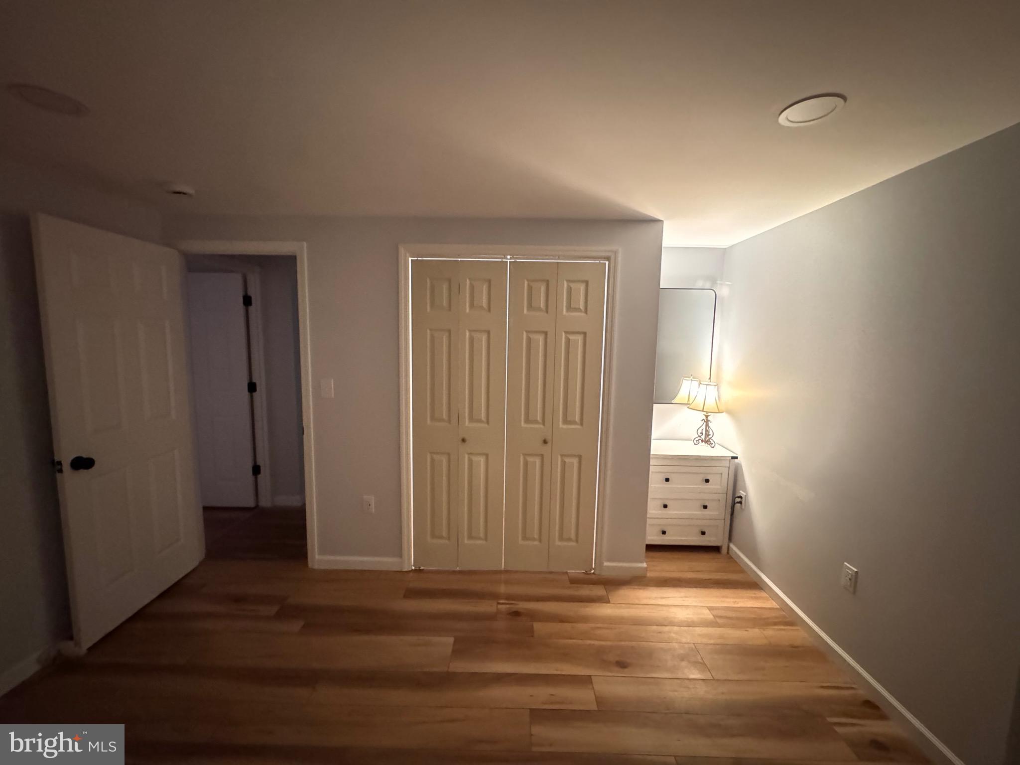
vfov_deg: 85.7
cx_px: 510
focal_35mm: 14
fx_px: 413
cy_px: 382
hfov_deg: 102.1
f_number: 2.2
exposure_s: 1/30
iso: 2500
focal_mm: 2.22
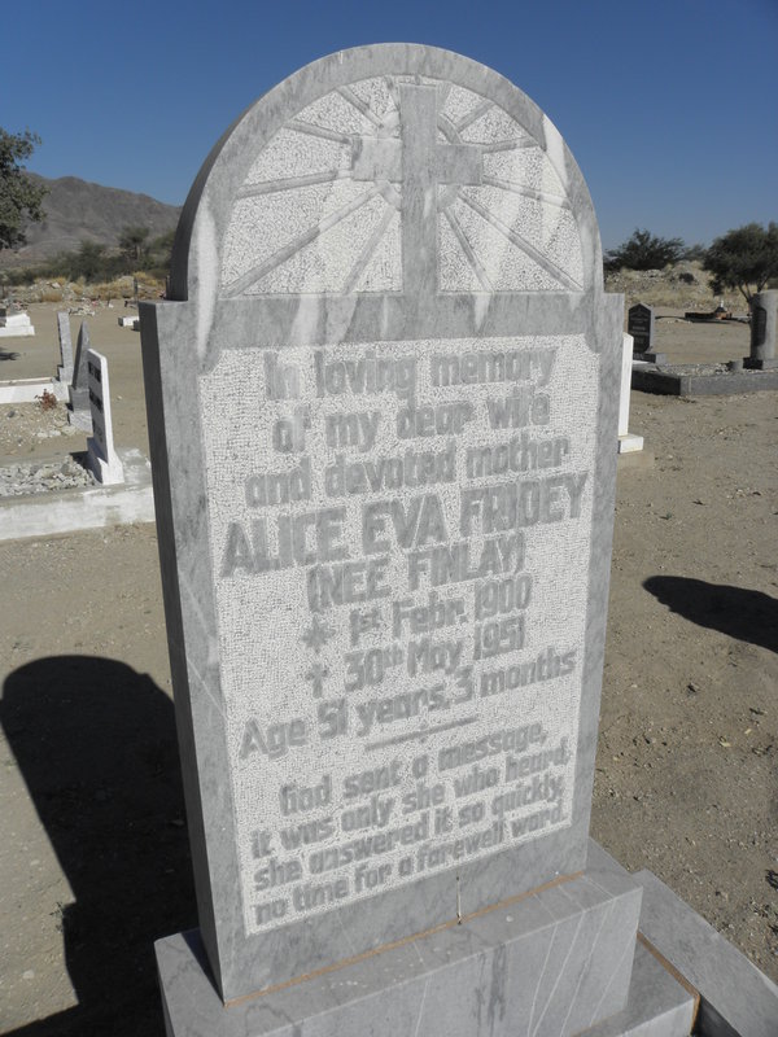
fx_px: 779
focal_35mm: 26
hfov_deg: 53.1
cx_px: 389
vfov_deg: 67.3
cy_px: 518
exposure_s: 1/800
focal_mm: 4.6
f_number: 5.6
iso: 64
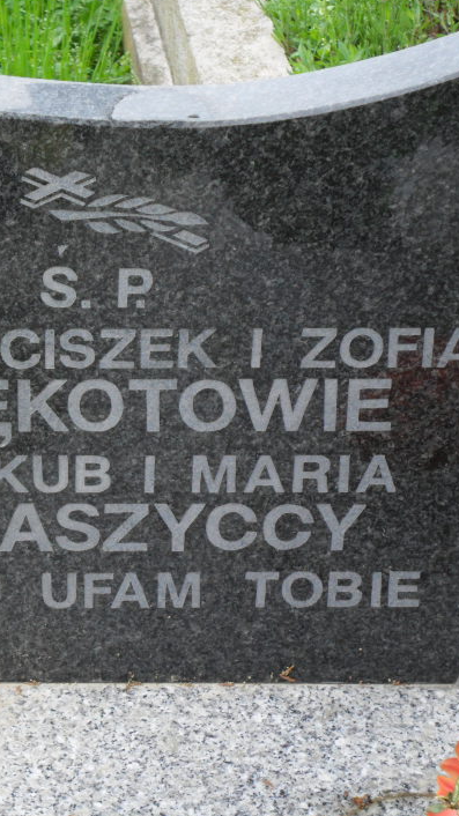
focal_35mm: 117
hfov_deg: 10.3
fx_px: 2532
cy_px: 380
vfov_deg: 18.3
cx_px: -7
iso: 120
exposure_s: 1/60
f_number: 3.9
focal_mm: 13.2
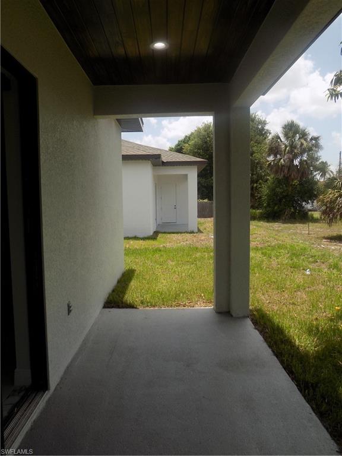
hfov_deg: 56.8
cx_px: 171
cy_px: 228
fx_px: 316
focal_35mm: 24
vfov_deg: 71.6
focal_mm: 4.3
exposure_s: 1/800
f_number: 3.1
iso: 80
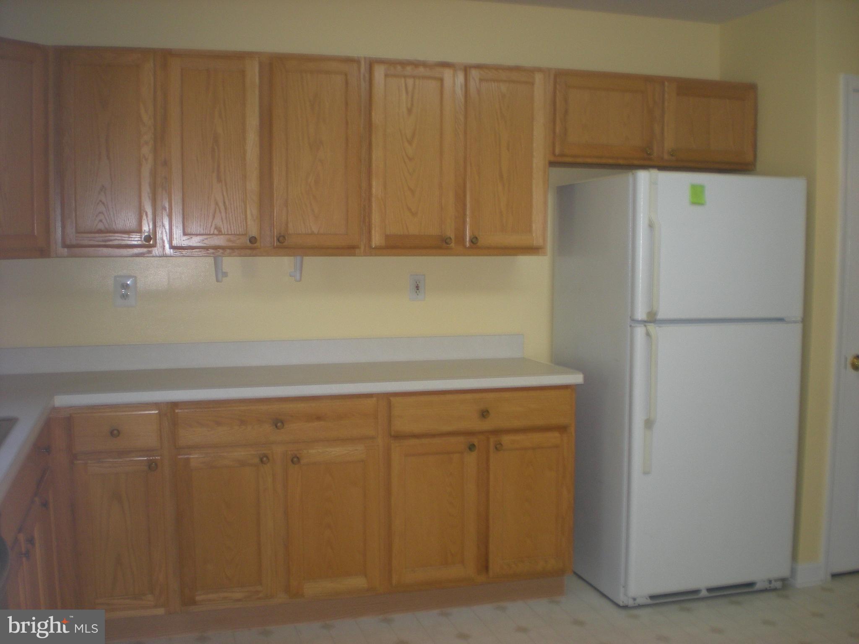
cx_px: 430
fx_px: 943
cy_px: 322
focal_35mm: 38
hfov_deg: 49.0
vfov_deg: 37.7
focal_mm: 6.3
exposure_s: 1/30
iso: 104
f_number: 3.1
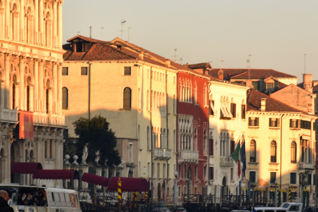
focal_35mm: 244
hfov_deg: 8.4
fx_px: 2155
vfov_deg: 5.6
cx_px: 162
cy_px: 167
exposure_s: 1/80
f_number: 6.3
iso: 100
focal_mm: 120
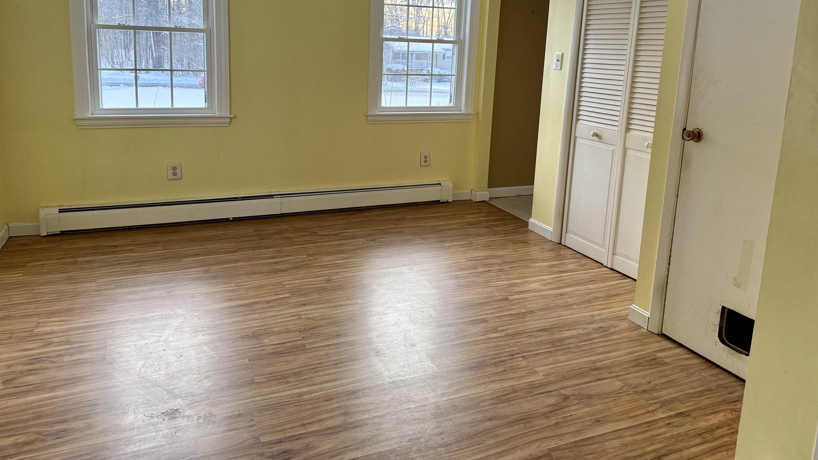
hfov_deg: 69.9
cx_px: 399
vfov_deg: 42.3
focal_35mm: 27
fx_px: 586
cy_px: 150
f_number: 1.78
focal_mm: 6.76
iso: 200
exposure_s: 1/135
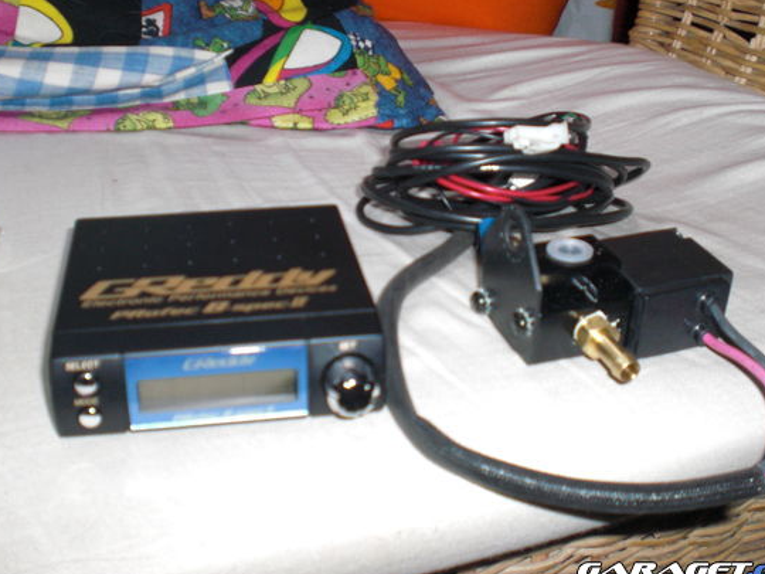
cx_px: 367
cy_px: 244
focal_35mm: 45
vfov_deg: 32.1
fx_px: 994
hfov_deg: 42.1
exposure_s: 1/60
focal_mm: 6.3
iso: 200
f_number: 3.1
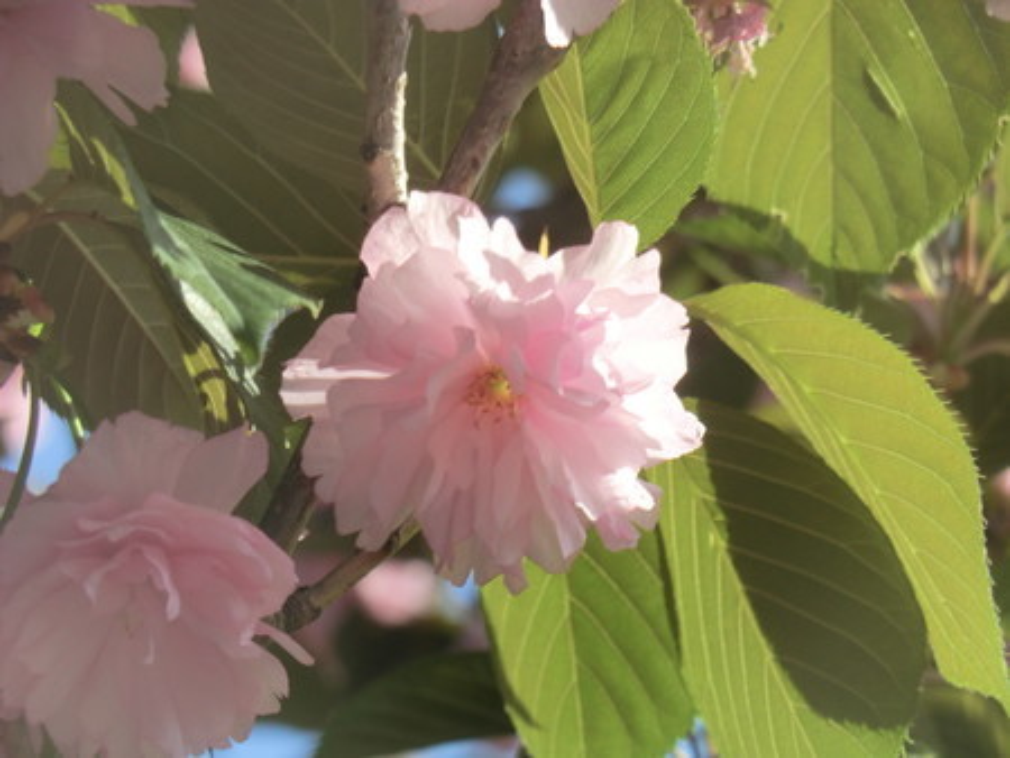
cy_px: 379
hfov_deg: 13.6
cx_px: 505
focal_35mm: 145
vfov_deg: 10.2
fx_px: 4233
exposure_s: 1/250
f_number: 4.6
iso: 80
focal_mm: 25.9
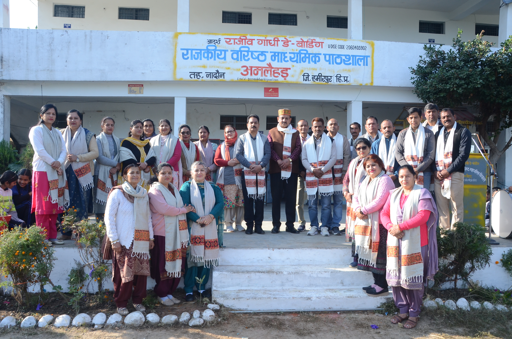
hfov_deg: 59.6
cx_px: 256
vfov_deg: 41.5
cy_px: 170
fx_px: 447
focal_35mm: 32
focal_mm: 21
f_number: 13
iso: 400
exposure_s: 1/125
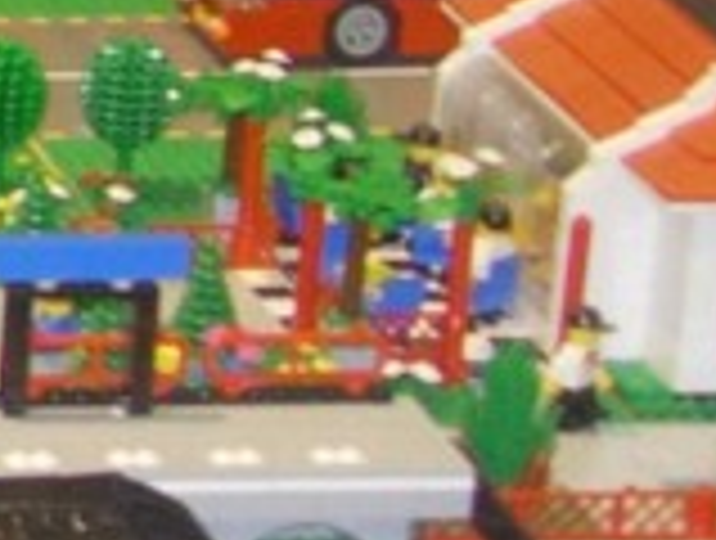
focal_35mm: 286
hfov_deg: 6.2
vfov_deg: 5.2
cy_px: -297
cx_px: -1684
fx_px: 5929
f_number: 2.8
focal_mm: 7.8
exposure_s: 1/10.3
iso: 79
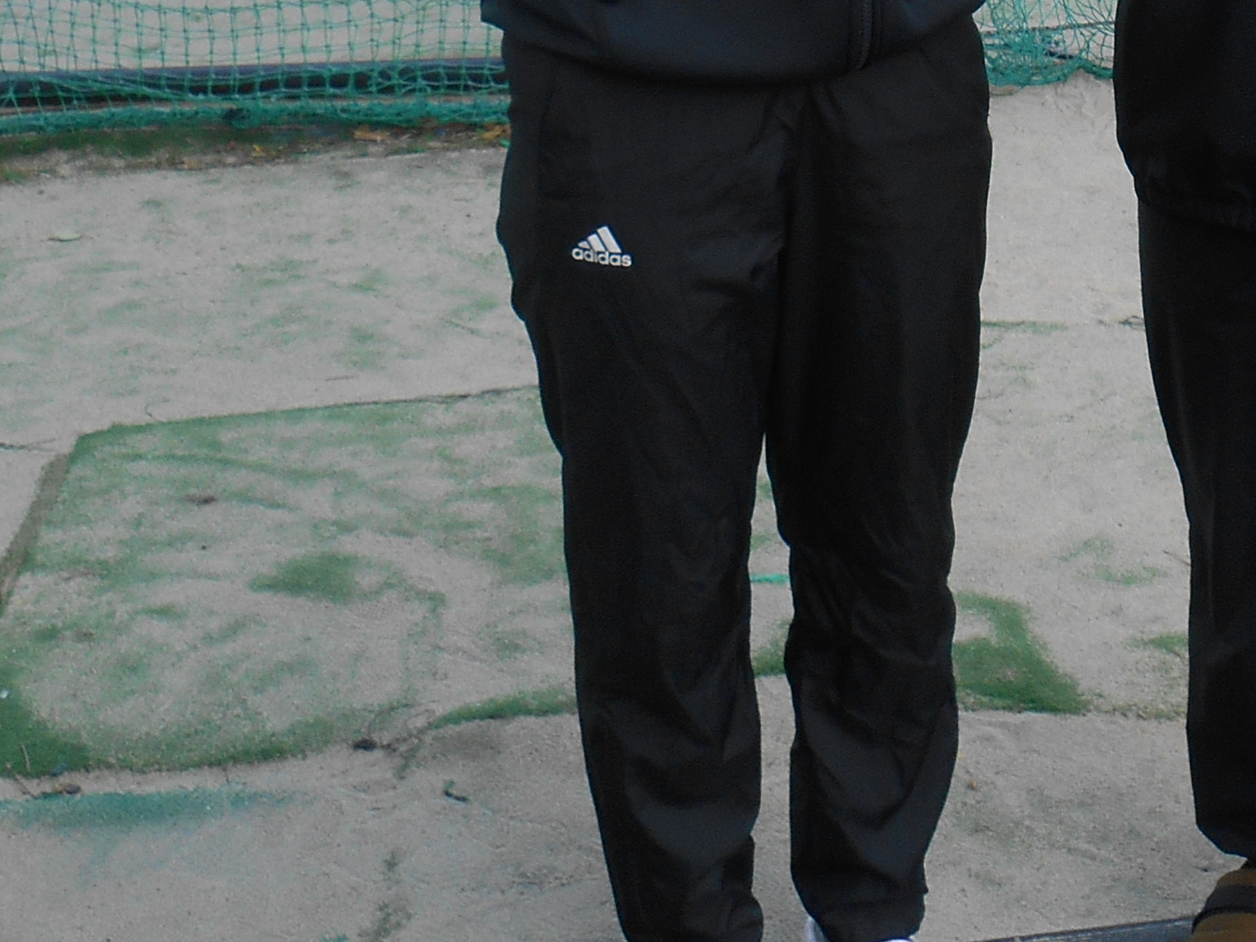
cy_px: -231
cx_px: 1060
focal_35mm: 74
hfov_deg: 25.7
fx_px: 2685
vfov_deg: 18.7
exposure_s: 1/80
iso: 80
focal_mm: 4.7
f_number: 3.4
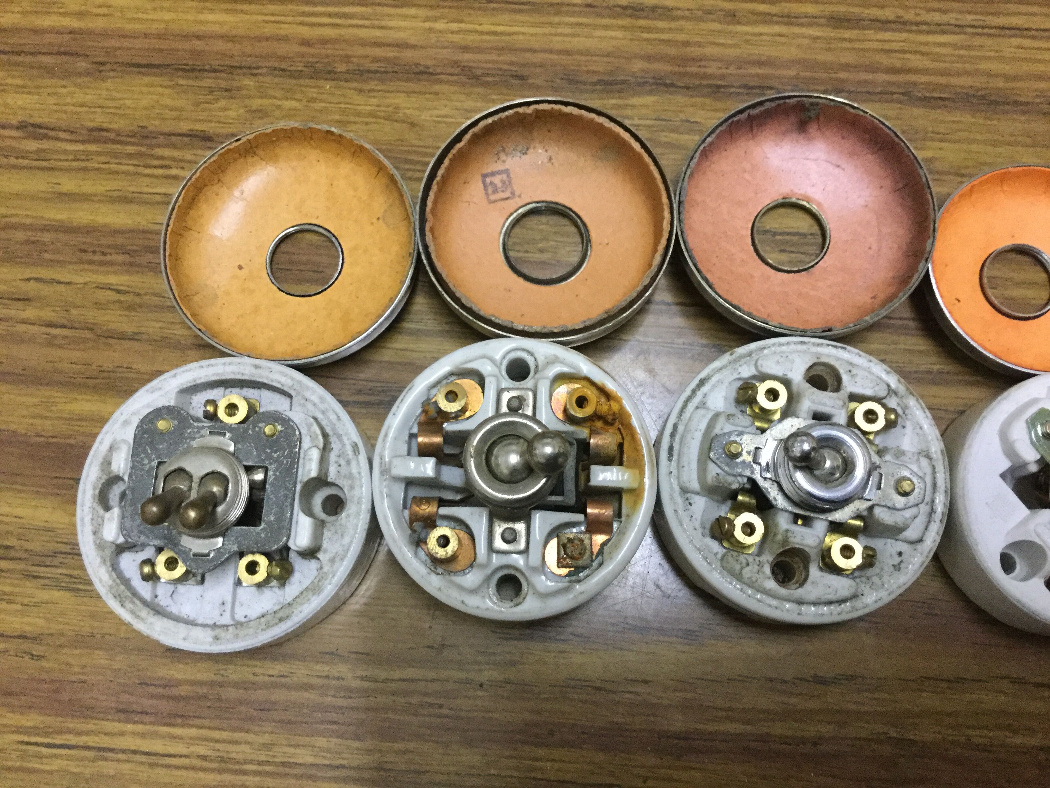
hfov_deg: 58.4
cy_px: 394
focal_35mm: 31
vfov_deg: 45.4
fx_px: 940
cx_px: 525
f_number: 2.4
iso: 250
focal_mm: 3.3
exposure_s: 1/25
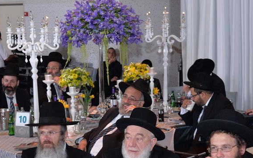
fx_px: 600
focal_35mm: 87
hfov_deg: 23.8
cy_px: 167
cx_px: 113
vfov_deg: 14.7
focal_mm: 35
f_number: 5
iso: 1600
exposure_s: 1/160
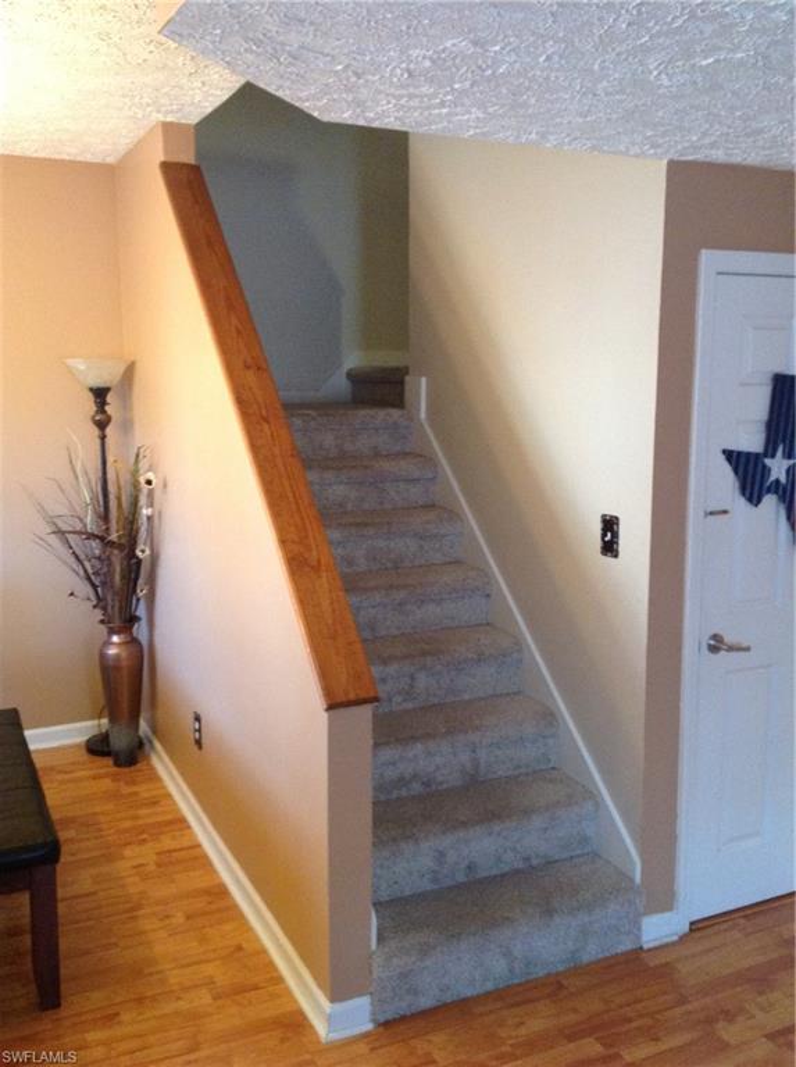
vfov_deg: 52.7
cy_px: 534
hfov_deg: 40.6
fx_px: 1077
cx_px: 398
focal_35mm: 35
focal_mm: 4.28
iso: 250
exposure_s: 1/15
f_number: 2.4
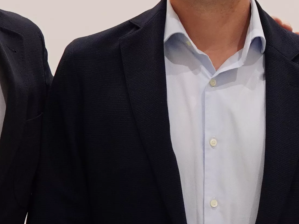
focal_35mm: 236
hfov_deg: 8.3
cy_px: 13
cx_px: 352
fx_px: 2038
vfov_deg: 6.3
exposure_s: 1/200
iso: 400
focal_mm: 30
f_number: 2.5
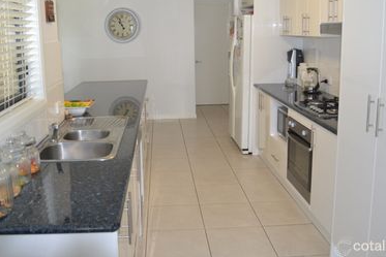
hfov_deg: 55.7
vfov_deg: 38.8
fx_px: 365
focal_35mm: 34
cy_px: 106
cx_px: 175
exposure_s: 1/60
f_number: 3.5
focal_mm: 18
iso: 1000
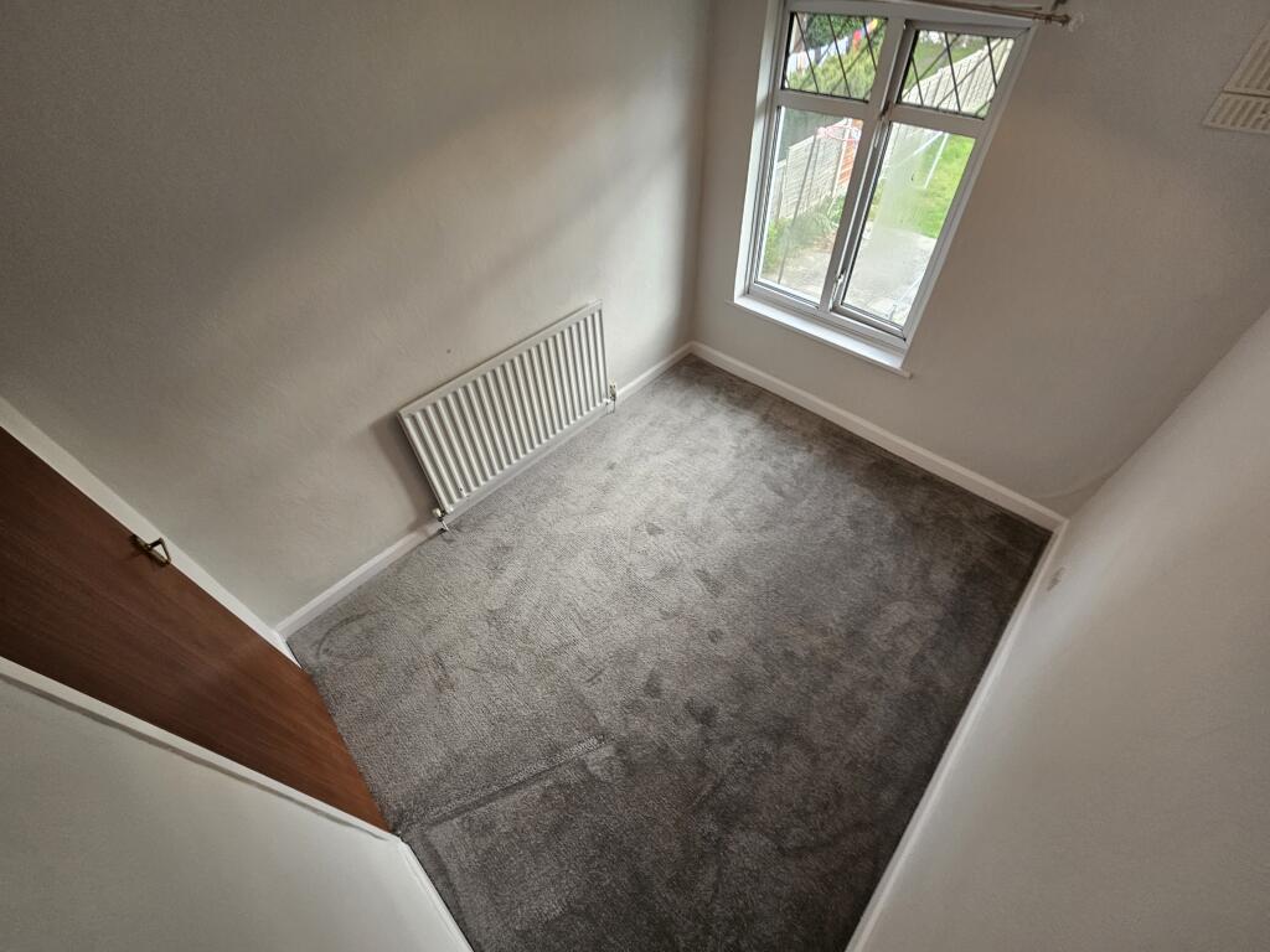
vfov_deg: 89.9
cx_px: 635
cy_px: 476
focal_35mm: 13
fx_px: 477
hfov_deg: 106.2
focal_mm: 2.2
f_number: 2.2
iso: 80
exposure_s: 1/50
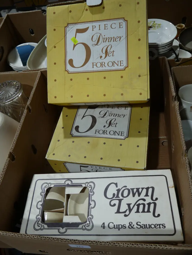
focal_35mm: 30
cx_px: 96
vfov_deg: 59.9
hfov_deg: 46.8
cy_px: 128
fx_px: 222
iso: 200
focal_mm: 15
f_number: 3.6
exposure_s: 1/125
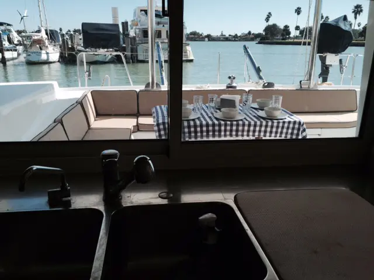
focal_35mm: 29
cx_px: 187
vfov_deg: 48.2
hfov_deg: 61.7
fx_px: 313
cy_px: 140
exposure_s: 1/860
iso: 32
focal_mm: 4.15
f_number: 2.2
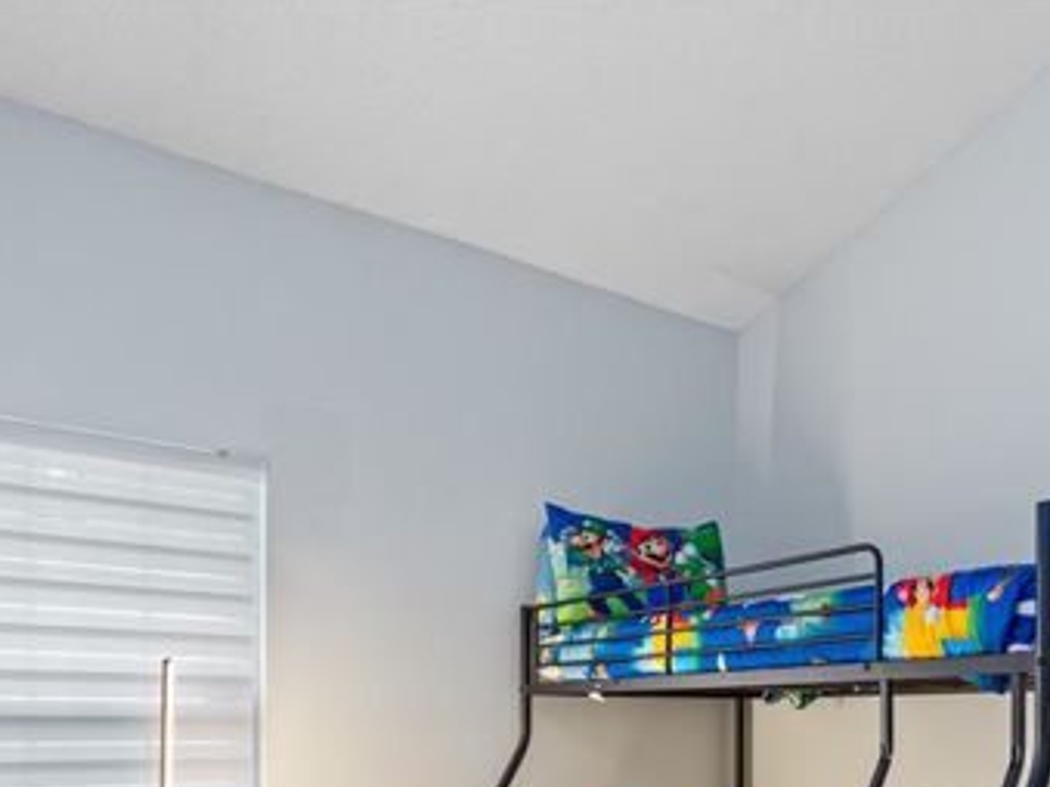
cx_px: 633
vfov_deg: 42.6
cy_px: 717
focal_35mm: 30
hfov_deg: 59.5
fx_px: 910
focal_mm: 10
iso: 400
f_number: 4.5
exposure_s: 1/3
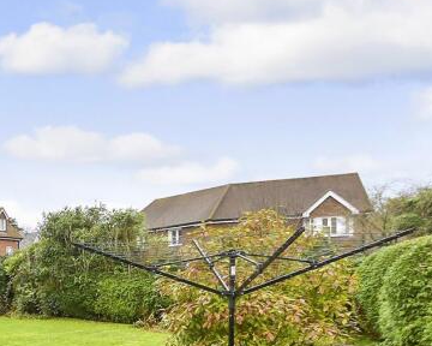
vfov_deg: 35.5
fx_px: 511
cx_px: -98
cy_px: 301
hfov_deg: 35.2
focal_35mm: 40
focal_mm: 10
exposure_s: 1/30
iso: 160
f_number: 8
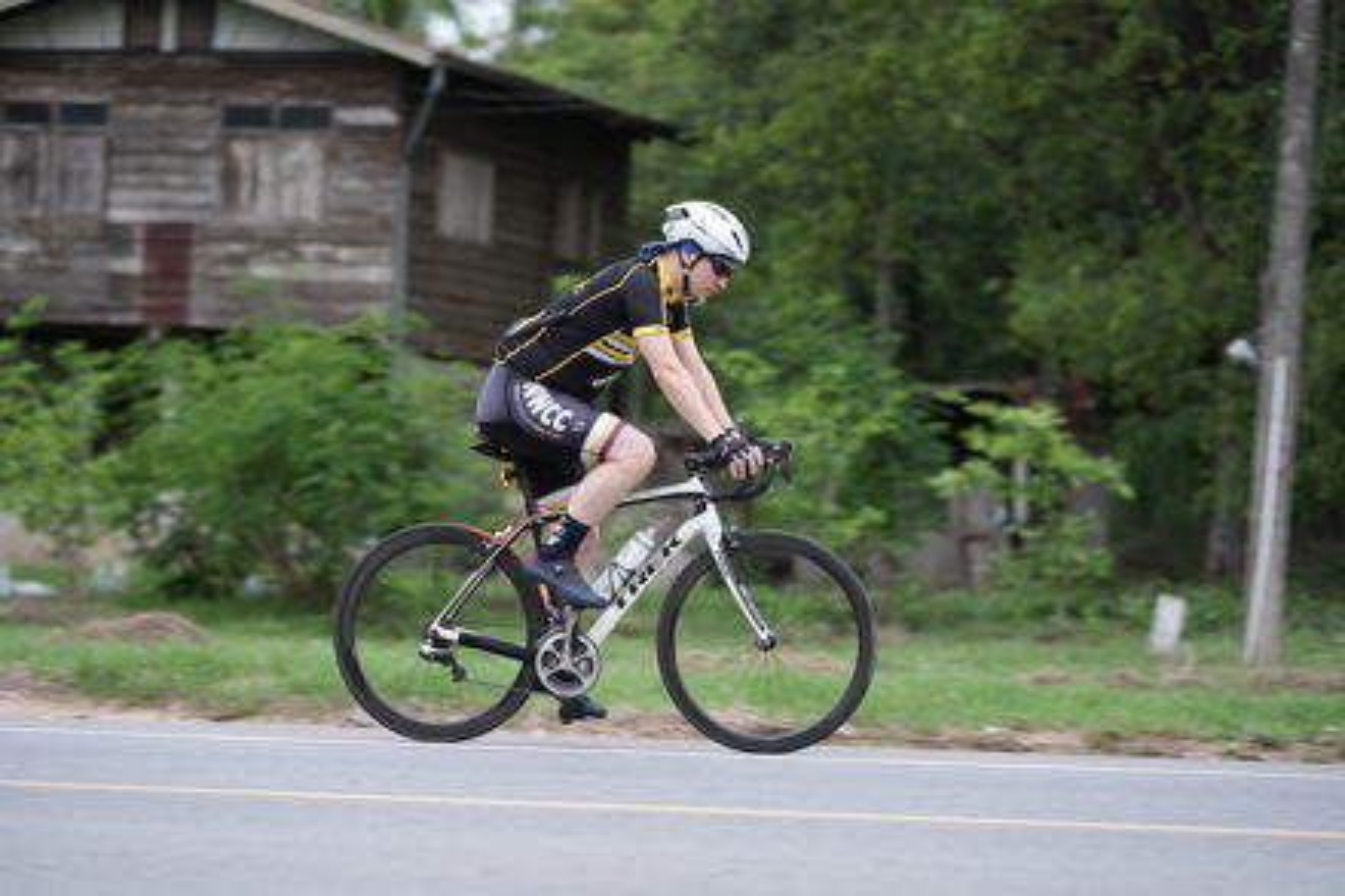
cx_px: 672
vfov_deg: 12.9
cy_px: 448
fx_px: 3959
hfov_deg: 19.3
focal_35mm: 106
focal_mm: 106
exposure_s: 1/200
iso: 500
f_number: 2.8
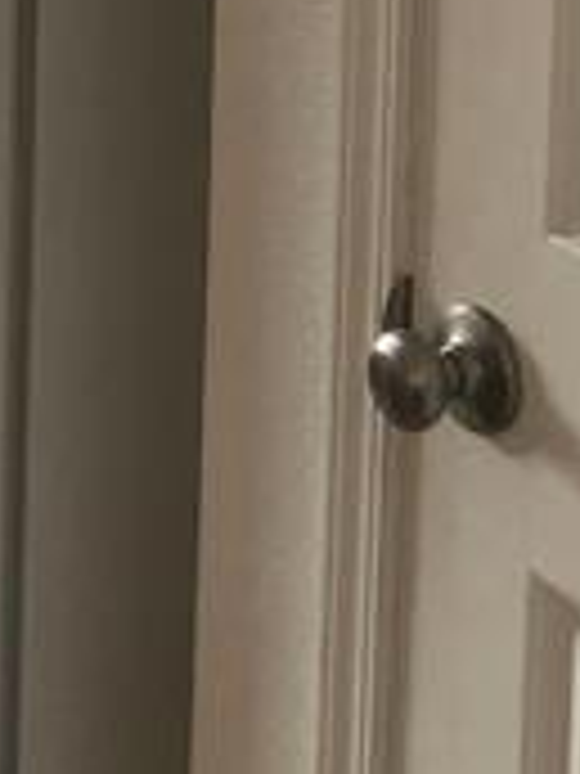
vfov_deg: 14.9
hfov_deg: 11.1
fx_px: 2793
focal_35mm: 125
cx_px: -461
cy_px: -288
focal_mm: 4
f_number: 1.8
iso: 40
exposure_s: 1/17
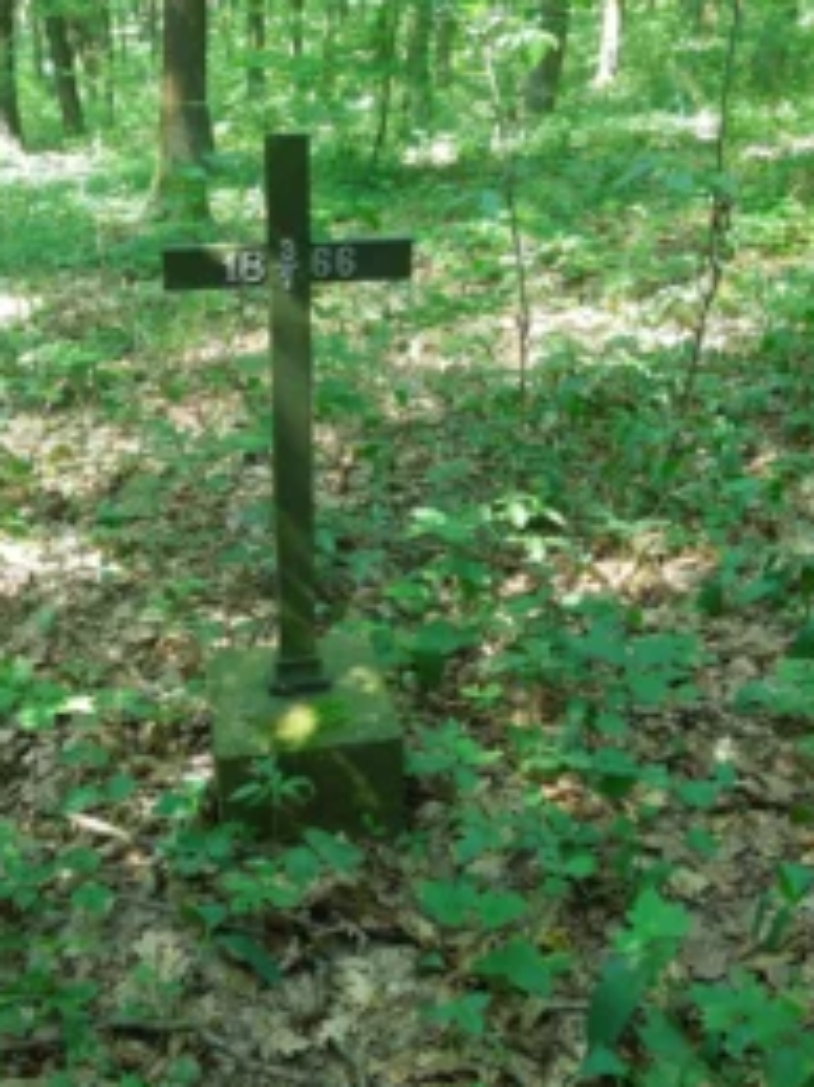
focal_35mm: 34
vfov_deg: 53.8
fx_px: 1067
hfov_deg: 41.5
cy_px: 478
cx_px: 306
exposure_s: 1/40
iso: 400
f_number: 3.3
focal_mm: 4.5
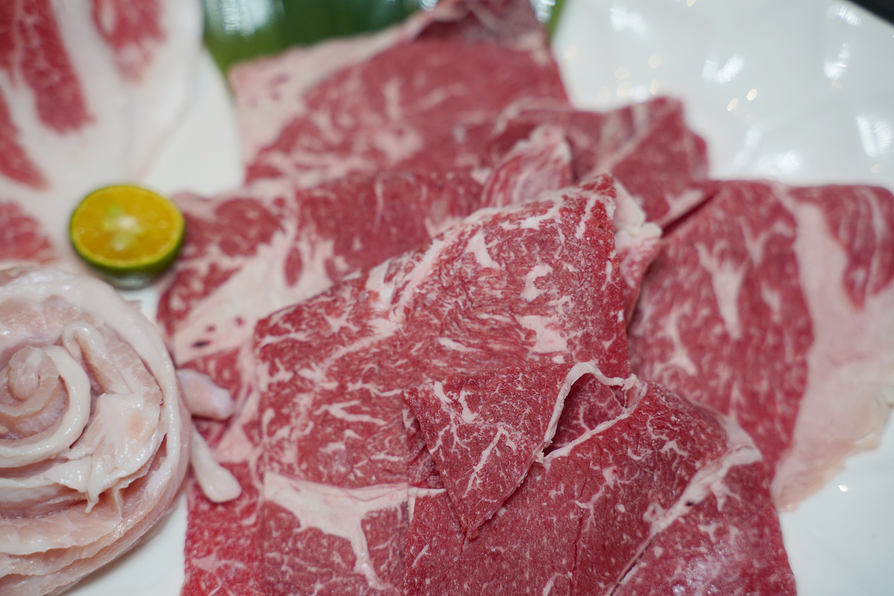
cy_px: 298
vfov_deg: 18.2
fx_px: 1862
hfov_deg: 27.0
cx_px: 447
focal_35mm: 75
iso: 200
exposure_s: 1/80
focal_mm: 75
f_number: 4
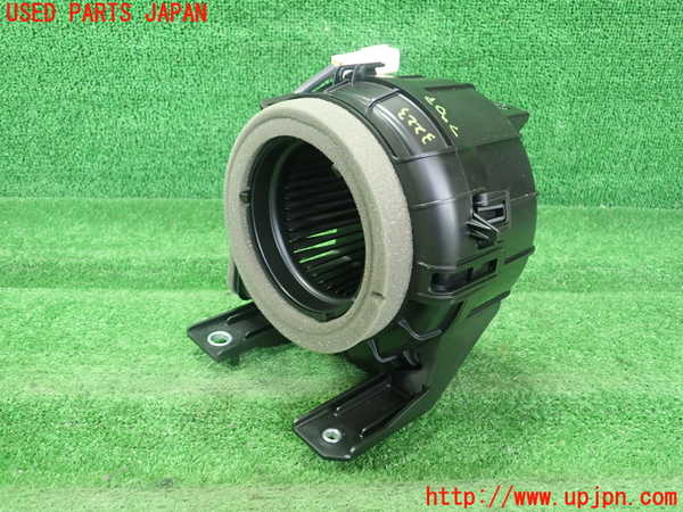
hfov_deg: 60.0
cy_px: 256
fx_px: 592
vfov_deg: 46.8
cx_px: 342
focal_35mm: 30
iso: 640
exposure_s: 1/125
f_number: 2.3
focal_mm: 5.5
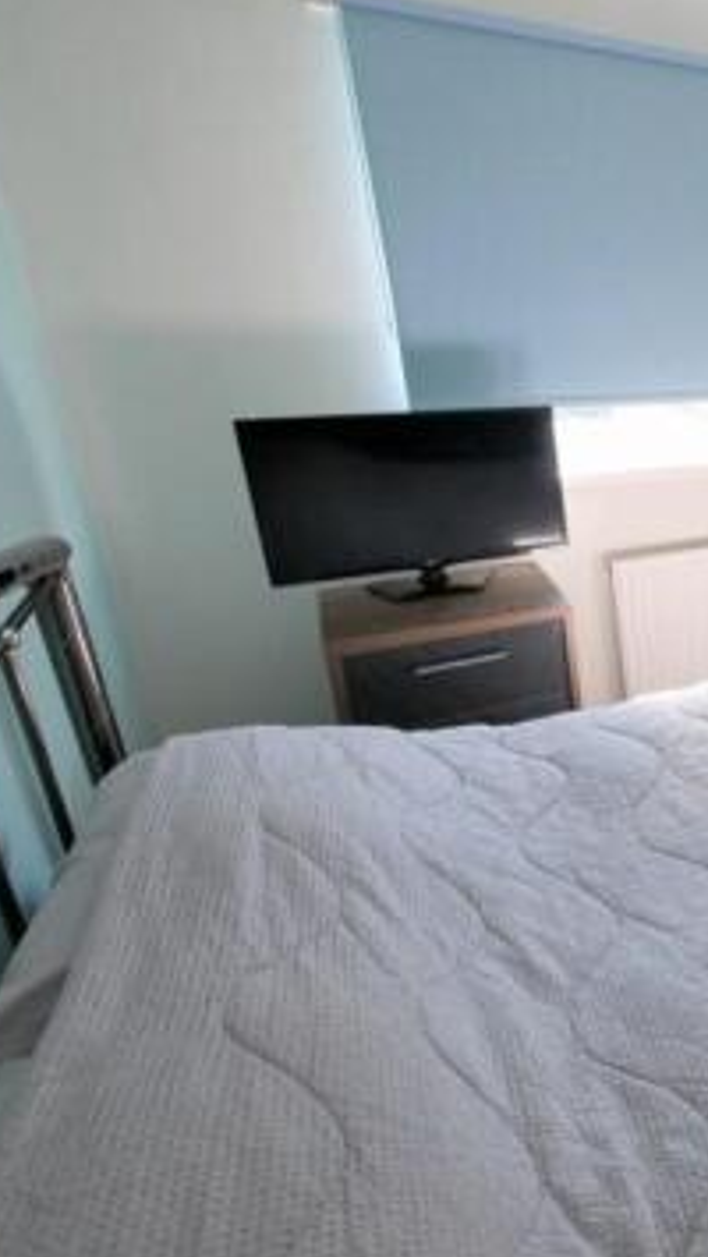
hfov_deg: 31.6
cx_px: 977
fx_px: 833
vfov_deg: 73.9
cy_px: 586
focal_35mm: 25
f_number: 4
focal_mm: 7
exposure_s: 1/60
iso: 320
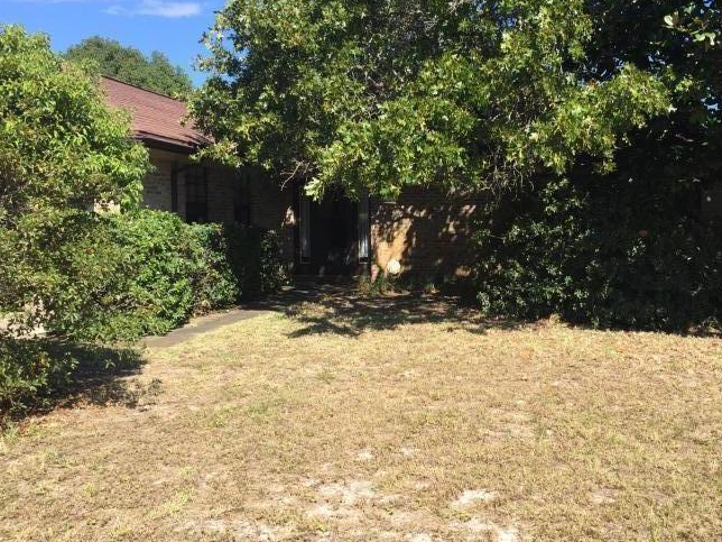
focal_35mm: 36
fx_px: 751
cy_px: 251
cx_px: 439
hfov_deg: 51.0
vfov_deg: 39.6
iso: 32
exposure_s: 1/879
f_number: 2.2
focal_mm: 4.15
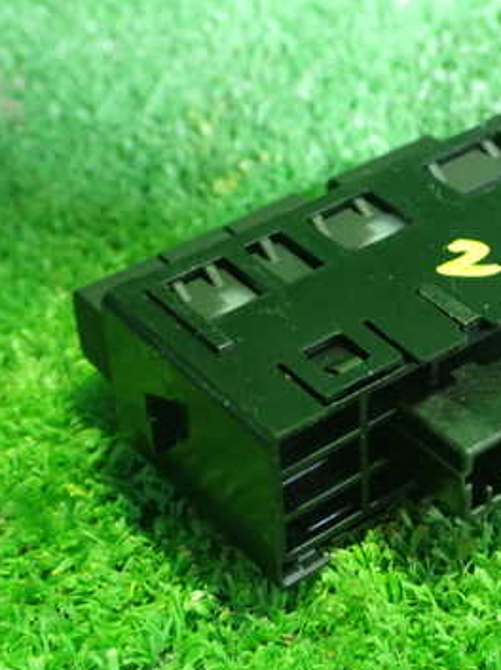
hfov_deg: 18.3
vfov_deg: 24.4
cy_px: 349
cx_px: 381
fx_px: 1547
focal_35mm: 80
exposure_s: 1/13
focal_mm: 8.4
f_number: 3.1
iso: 800
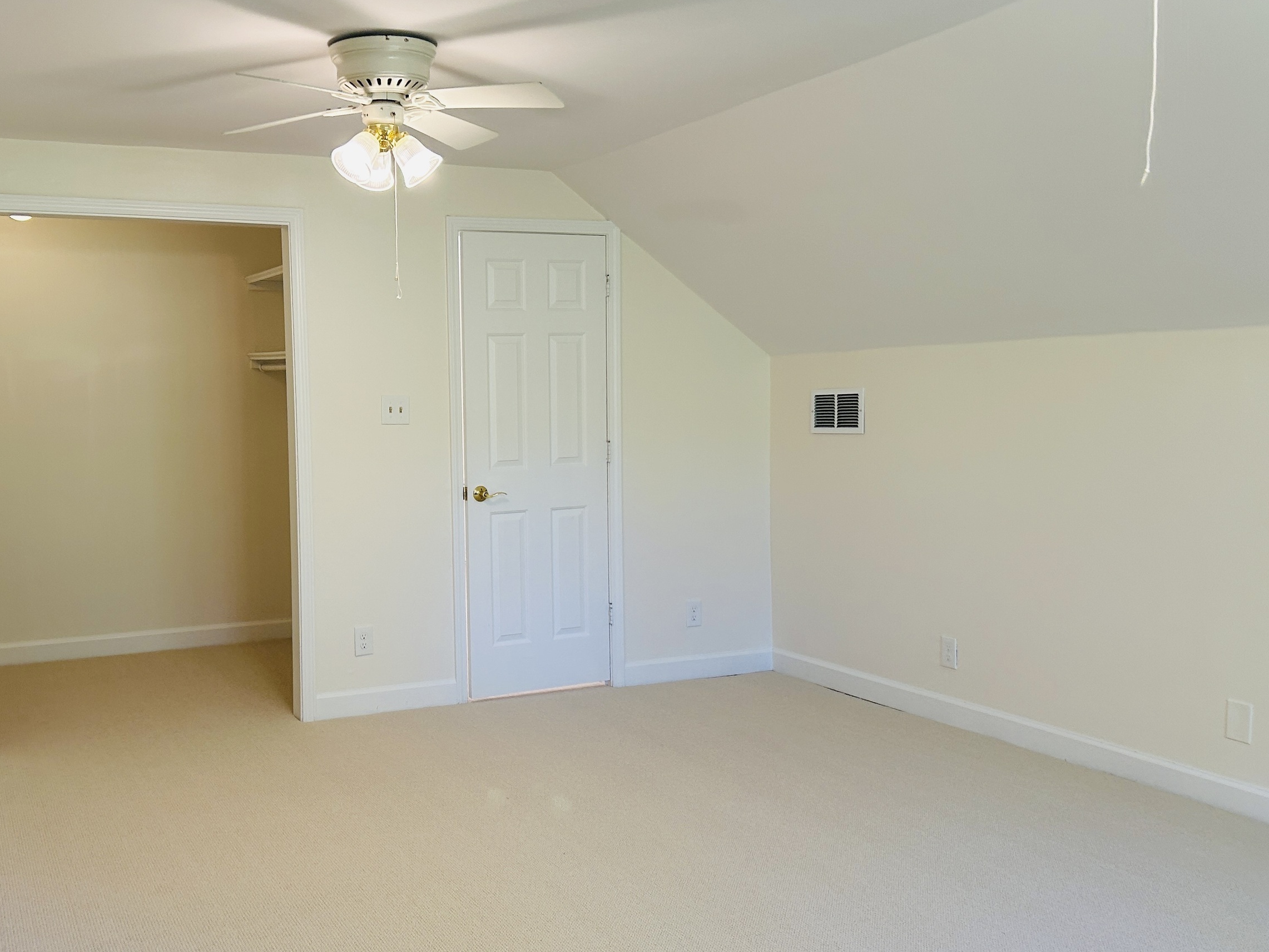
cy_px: 481
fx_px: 1283
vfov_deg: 40.7
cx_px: 468
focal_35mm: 35
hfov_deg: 52.0
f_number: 1.5
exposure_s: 1/120
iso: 100
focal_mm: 5.7
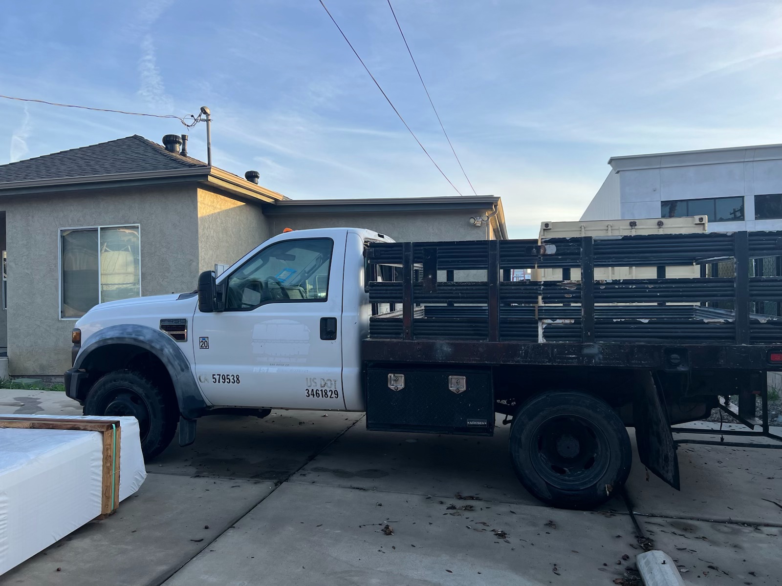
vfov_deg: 53.1
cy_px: 293
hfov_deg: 67.3
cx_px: 391
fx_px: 587
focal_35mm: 26
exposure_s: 1/1250
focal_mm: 5.7
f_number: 1.5
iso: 50
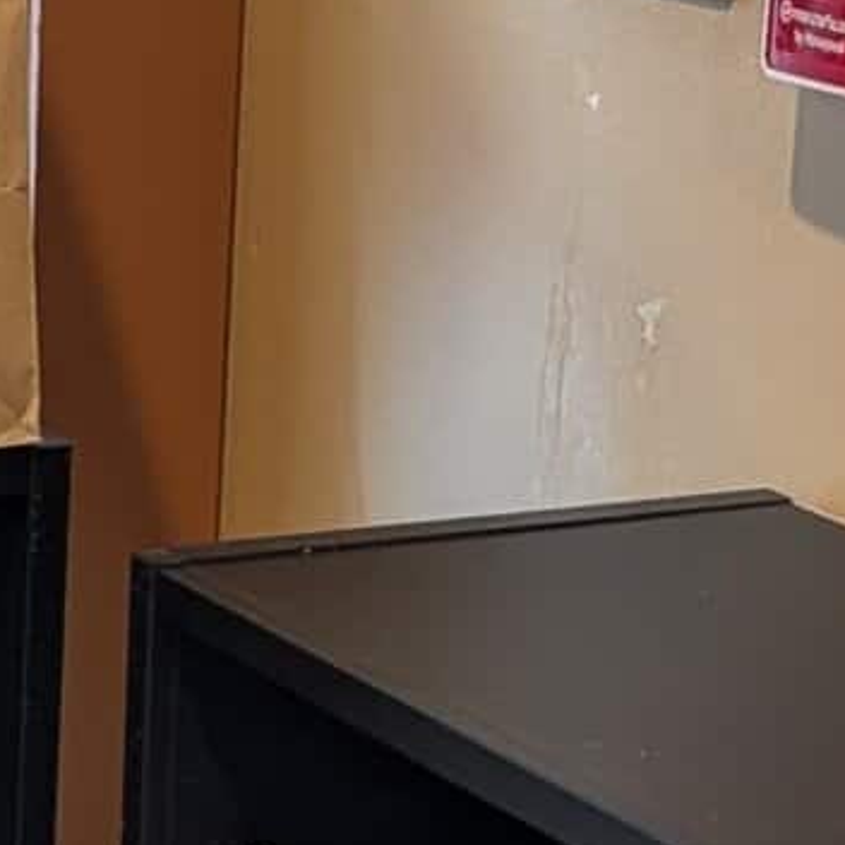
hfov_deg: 11.2
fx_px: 4253
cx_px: -89
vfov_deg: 11.2
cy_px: 885
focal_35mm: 154
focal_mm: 6.9
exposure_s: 1/24
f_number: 1.68
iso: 42
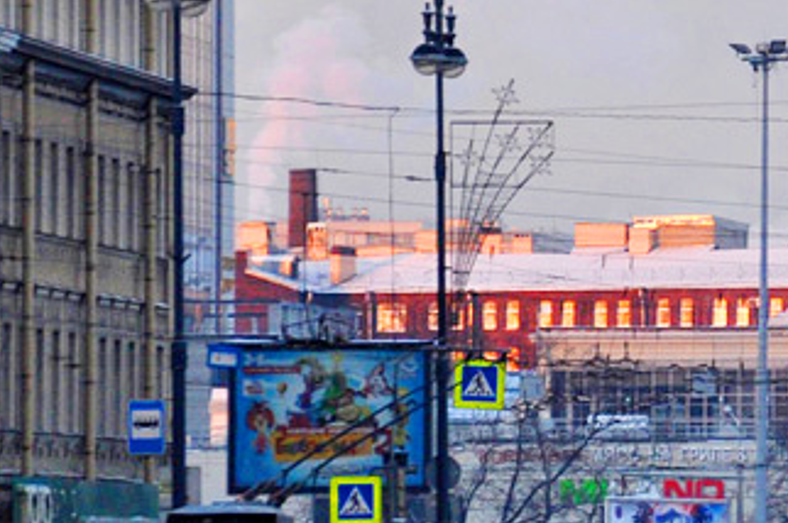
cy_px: 192
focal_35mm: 515
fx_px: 11261
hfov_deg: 4.0
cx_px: 1236
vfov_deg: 2.7
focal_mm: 92
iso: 400
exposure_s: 1/250
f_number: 5.6
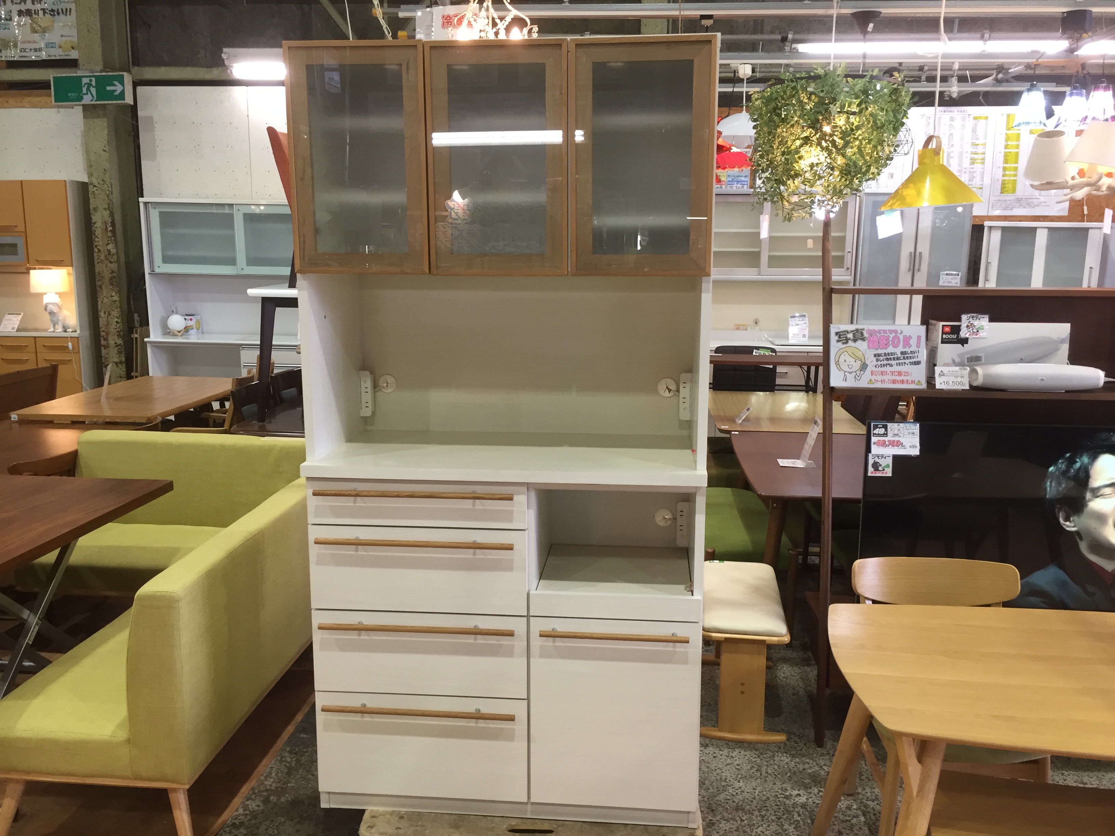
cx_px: 558
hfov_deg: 61.7
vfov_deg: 48.2
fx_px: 934
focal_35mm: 29
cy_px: 418
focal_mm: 4.15
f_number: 2.2
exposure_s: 1/30
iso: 80
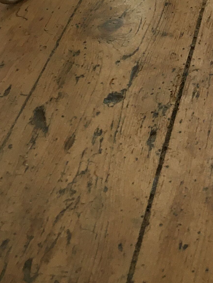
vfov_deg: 17.9
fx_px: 820
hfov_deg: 14.2
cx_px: 276
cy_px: -121
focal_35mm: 100
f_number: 2.2
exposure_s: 1/33
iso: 64
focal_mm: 4.15
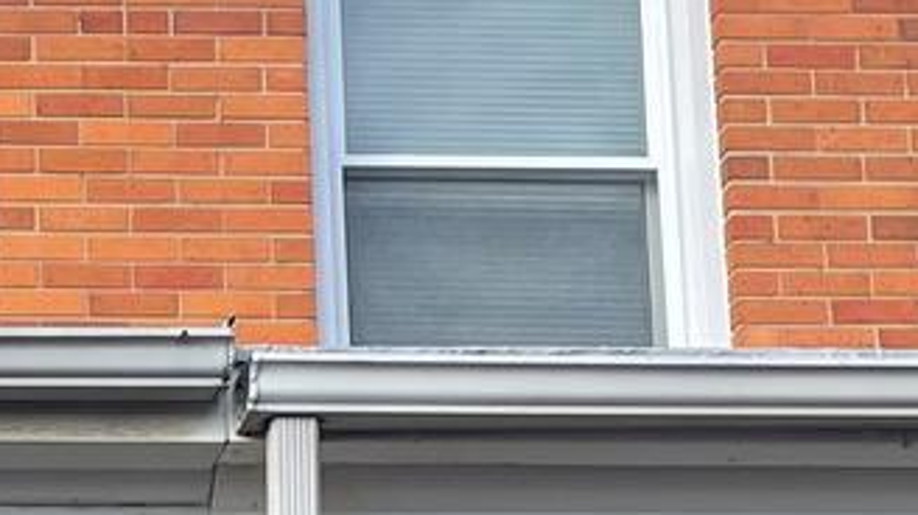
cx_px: -638
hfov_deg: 11.4
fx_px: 4306
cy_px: 1111
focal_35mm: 177
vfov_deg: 6.6
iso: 32
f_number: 1.6
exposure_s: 1/955
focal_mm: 4.2
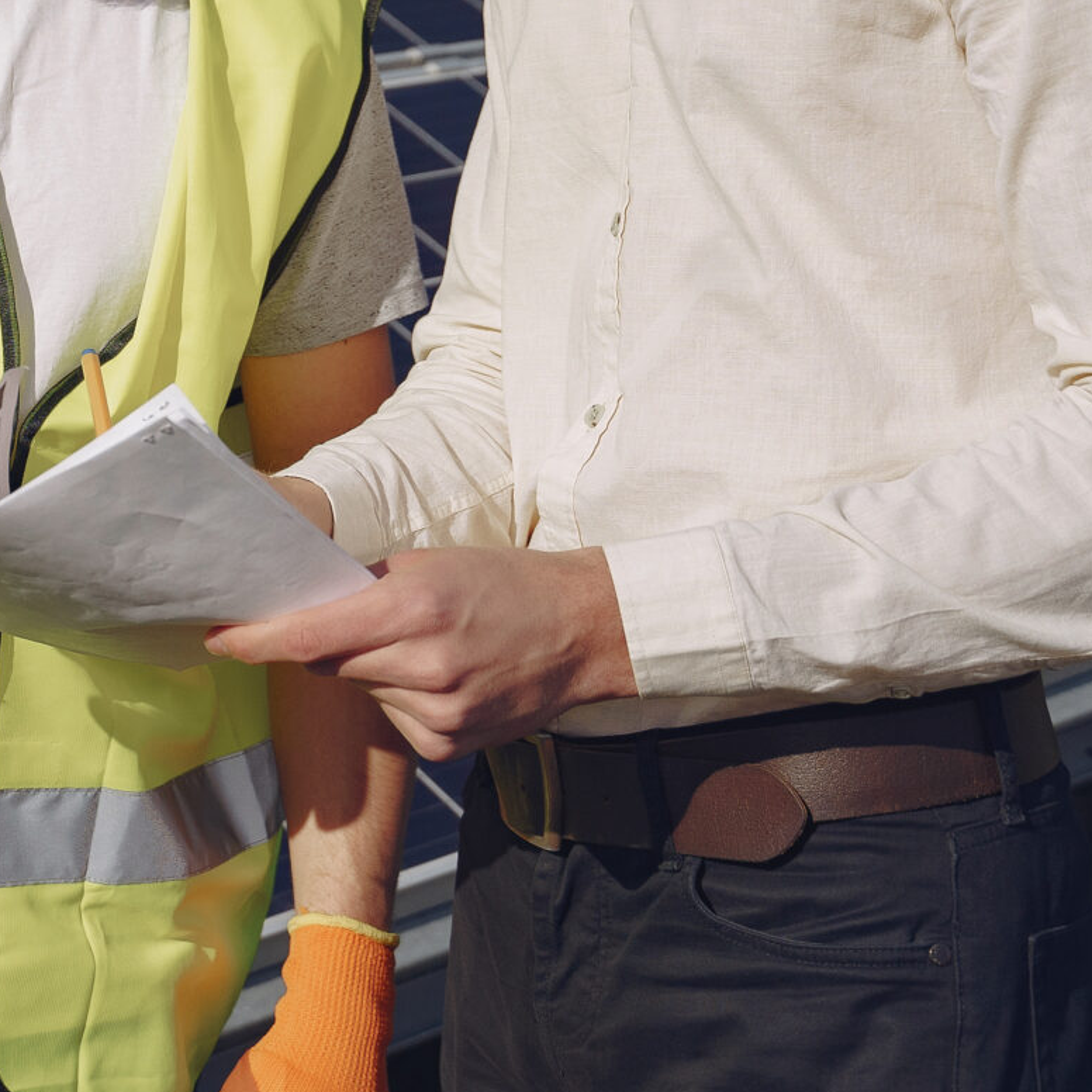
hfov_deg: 16.3
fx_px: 3605
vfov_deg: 16.9
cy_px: 18
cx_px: -321
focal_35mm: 101
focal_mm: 36
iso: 500
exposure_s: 1/8000
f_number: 4
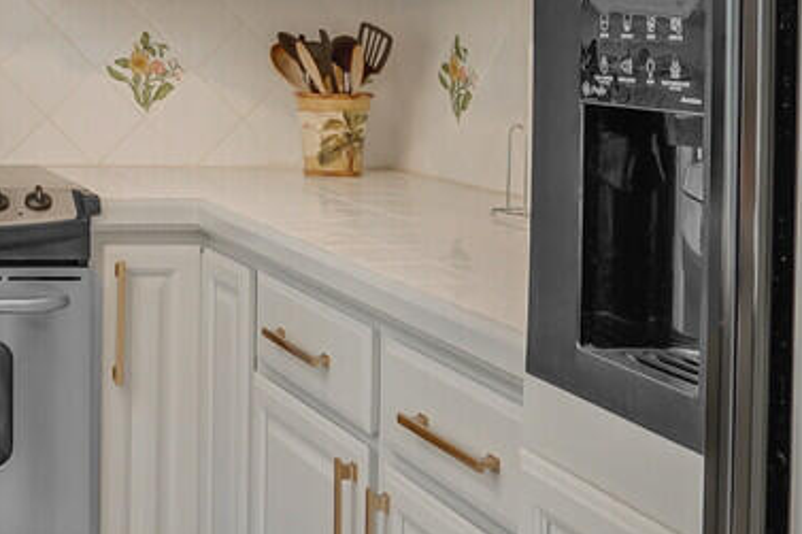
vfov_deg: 19.2
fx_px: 1514
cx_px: -277
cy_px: -41
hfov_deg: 25.1
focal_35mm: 68
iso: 800
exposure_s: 1/60
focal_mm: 16
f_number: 5.6
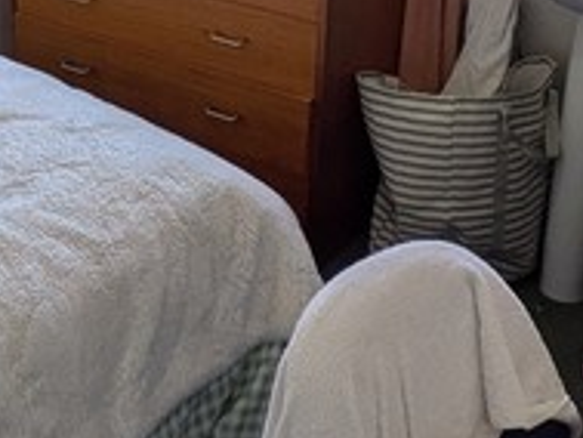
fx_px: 1281
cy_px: 100
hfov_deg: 25.3
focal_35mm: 76
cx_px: 139
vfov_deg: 19.2
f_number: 2.2
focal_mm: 1.83
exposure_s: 1/50
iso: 68
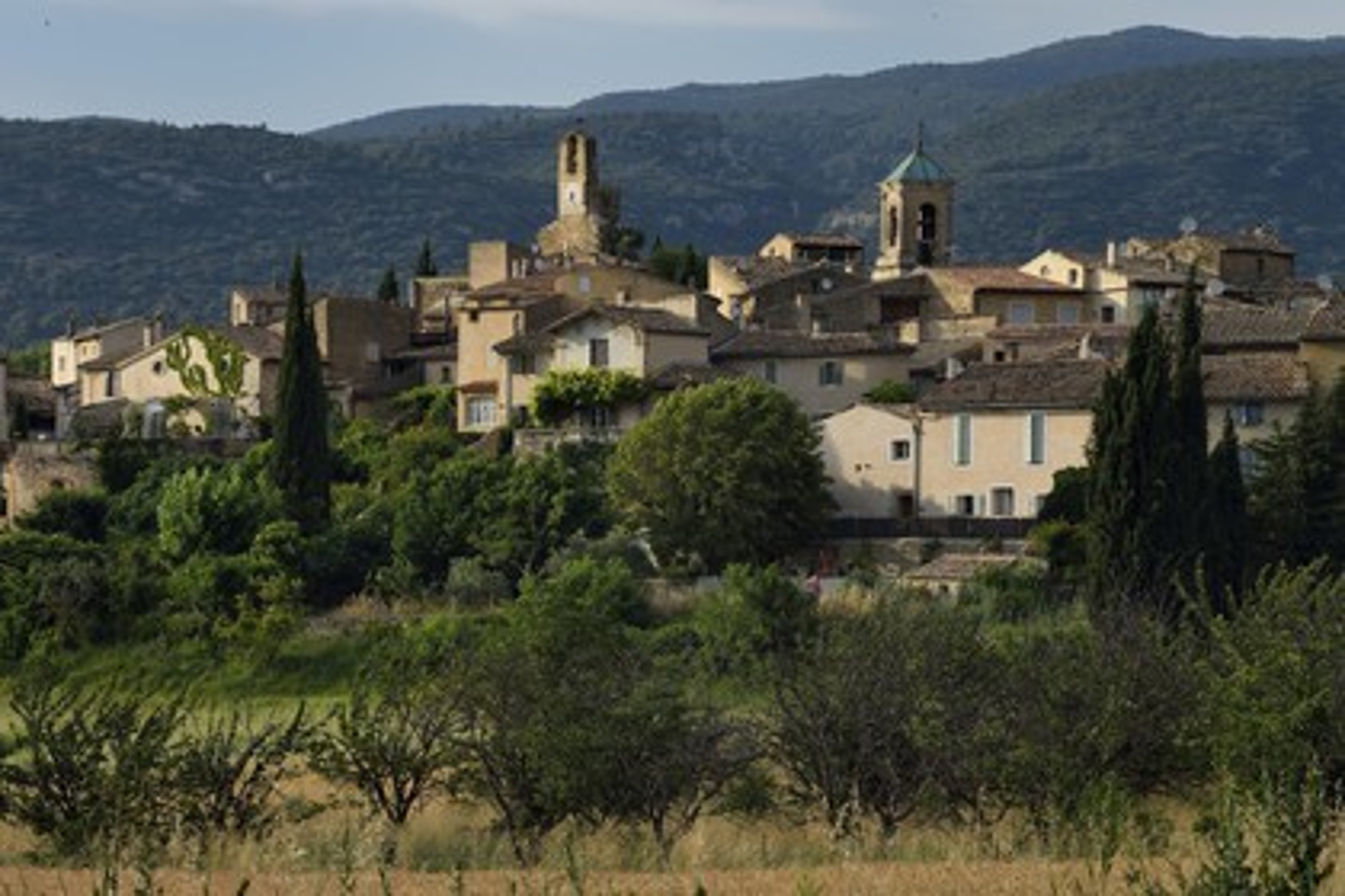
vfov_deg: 9.8
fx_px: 5230
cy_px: 448
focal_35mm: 140
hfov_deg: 14.7
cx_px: 672
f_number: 9
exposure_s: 1/400
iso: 200
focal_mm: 140
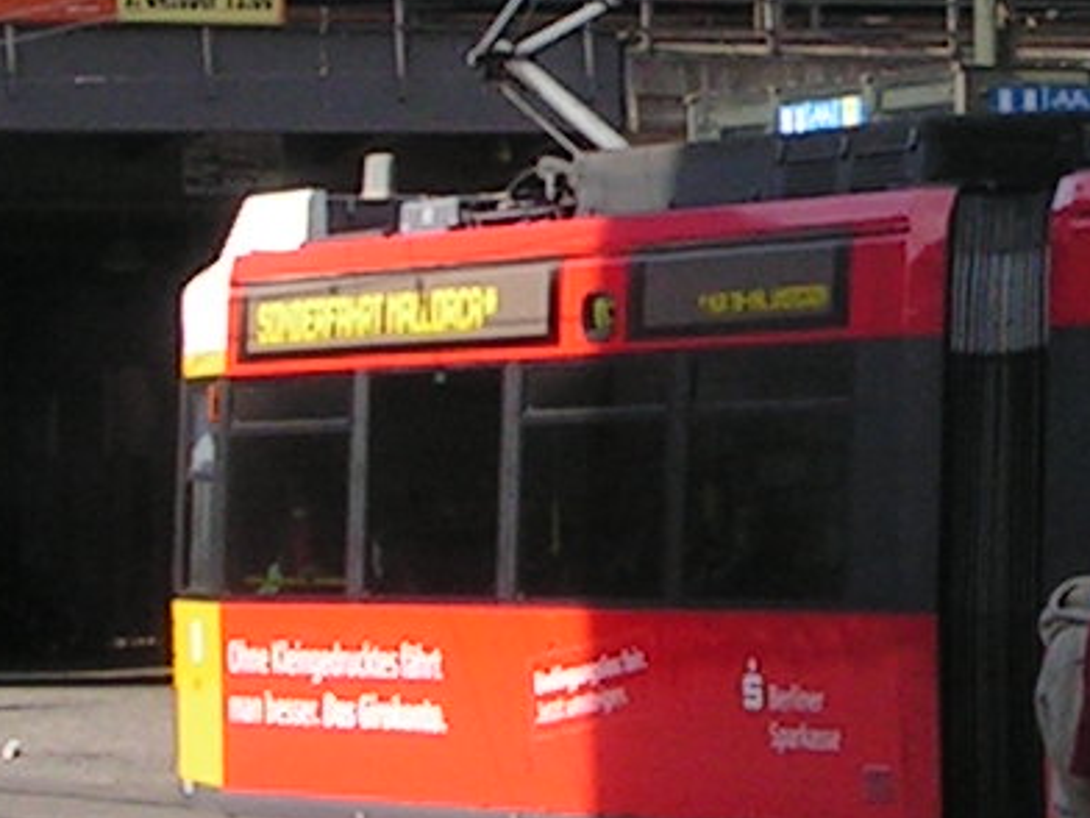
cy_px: -167
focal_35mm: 220
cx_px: 943
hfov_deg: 9.0
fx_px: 6927
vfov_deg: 6.7
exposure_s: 1/200
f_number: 5.6
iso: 50
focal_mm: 6.3
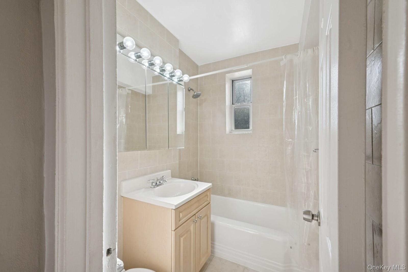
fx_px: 159
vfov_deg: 81.2
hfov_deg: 104.3
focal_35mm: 14
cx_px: 204
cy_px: 136
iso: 400
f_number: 8
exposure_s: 1/640
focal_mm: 14
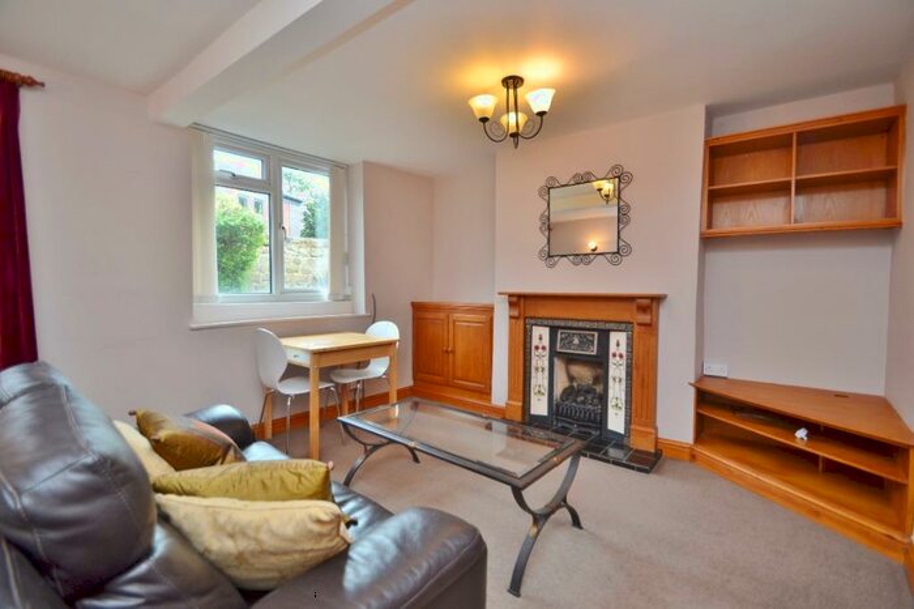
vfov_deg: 77.3
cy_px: 304
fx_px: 381
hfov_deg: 100.4
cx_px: 457
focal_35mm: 15
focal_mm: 10
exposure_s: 1/40
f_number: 3.5
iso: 100
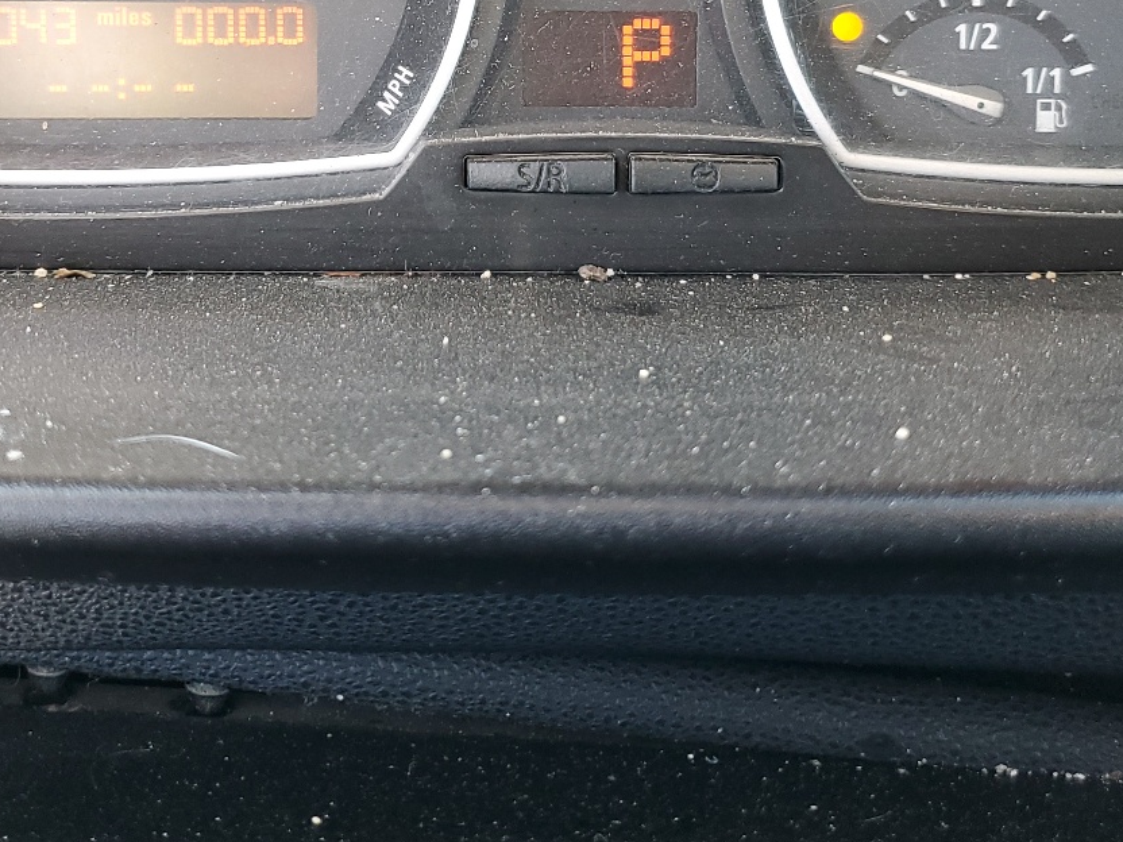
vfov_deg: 27.9
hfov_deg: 38.1
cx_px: 493
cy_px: 70
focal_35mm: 50
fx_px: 1622
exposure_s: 1/60.2
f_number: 1.5
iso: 89
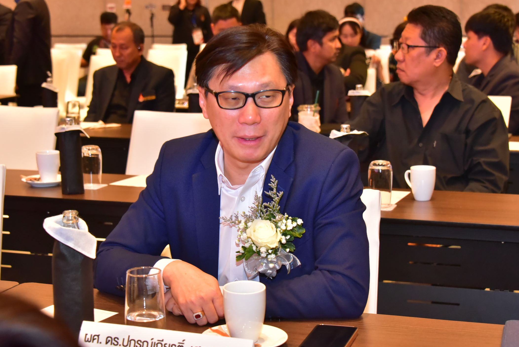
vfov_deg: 19.8
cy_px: 160
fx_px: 995
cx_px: 269
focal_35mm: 69
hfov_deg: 29.2
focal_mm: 58
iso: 5000
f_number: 6.3
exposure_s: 1/125
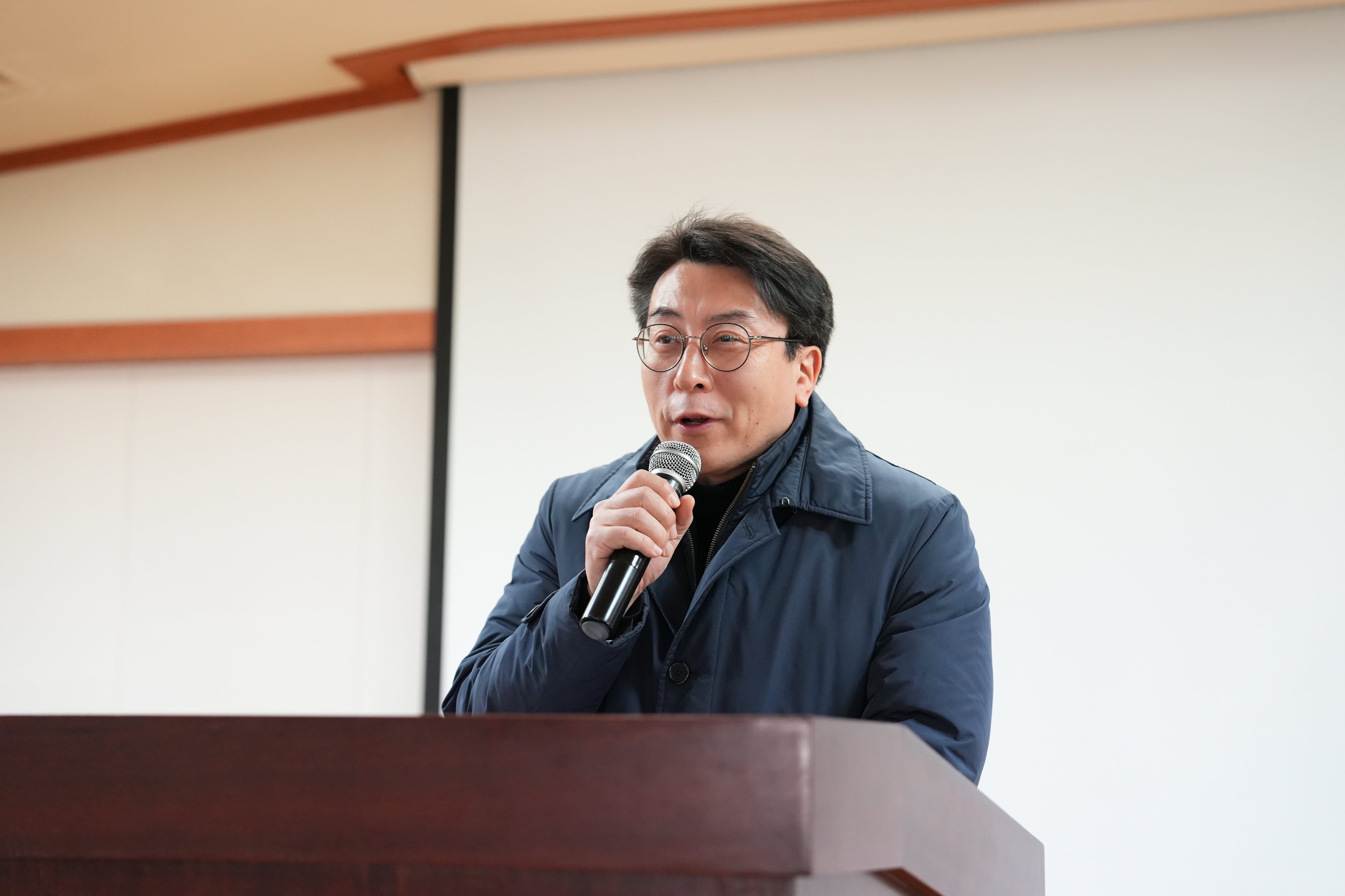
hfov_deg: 28.5
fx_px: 2652
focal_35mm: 71
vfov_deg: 19.2
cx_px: 672
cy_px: 444
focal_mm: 70
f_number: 2.8
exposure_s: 1/250
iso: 3200
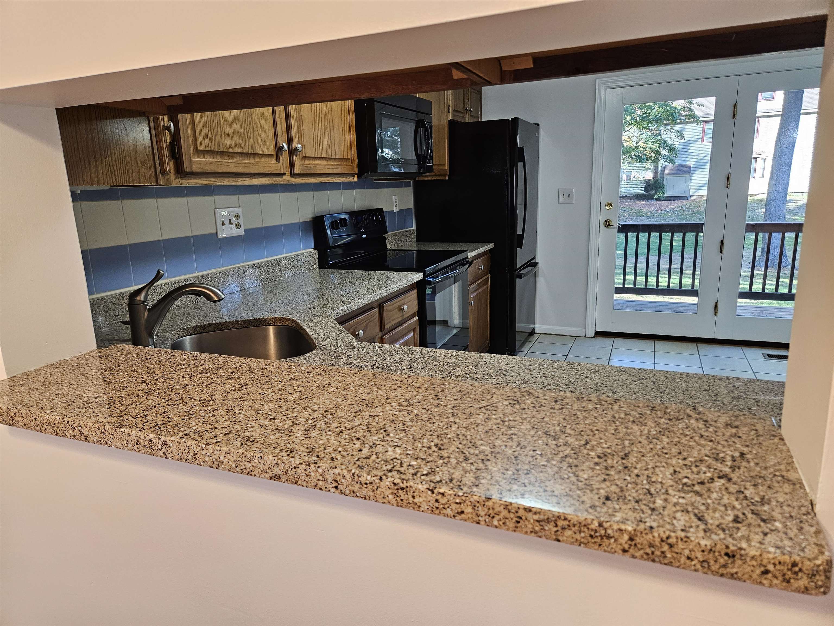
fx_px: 554
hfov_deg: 73.9
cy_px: 313
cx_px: 417
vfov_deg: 58.9
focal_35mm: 23
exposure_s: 1/120
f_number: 1.8
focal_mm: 5.4
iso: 250
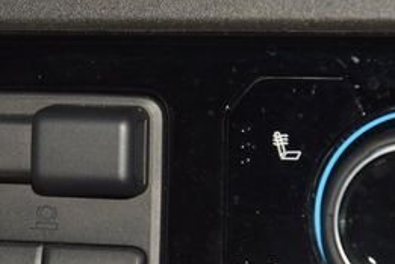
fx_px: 2820
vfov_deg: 5.3
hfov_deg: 8.0
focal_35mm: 257
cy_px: 213
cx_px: 48
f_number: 8
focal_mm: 70
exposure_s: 1/125
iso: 100
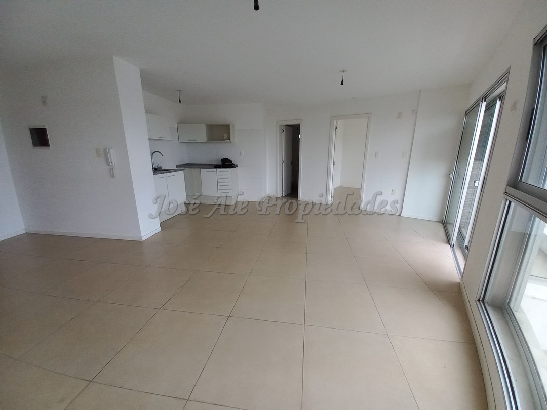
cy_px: 205
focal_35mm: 13
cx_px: 274
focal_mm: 1.42
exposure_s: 1/100
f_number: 2.2
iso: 64
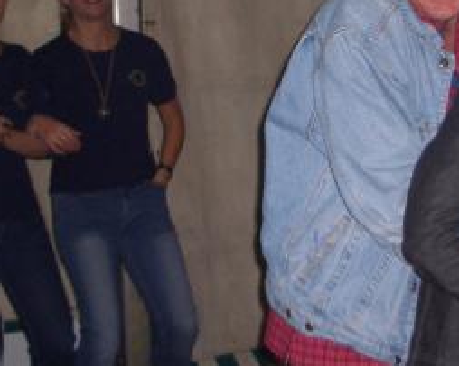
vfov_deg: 17.5
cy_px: 23
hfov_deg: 22.1
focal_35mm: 86
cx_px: 305
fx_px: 1168
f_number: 2.6
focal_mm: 5.8
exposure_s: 1/60
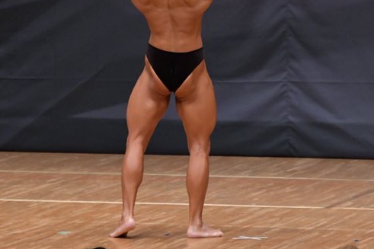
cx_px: 178
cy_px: 70
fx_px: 4673
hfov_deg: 4.6
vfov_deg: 3.1
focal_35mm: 450
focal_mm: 190
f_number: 5.6
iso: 6400
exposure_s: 1/400
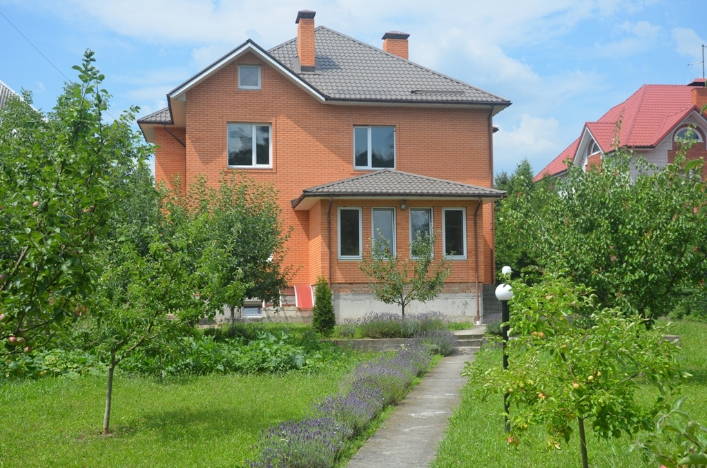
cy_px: 234
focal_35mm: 48
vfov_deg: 27.9
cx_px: 354
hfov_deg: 41.2
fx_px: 941
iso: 100
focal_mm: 32
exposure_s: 1/250
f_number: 8
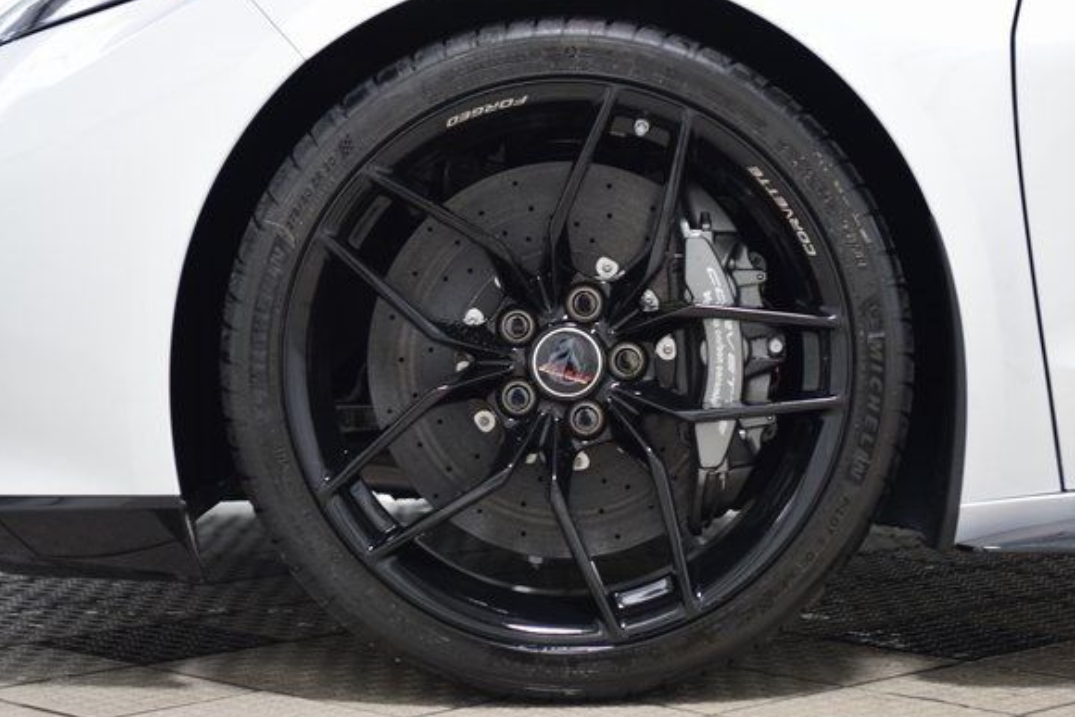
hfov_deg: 23.6
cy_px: 338
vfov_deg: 15.9
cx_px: 556
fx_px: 2569
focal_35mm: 86
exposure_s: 1/60
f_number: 3.5
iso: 1600
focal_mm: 52
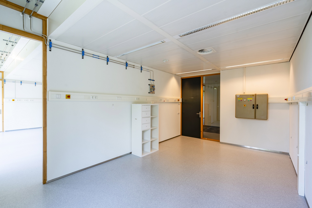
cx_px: 156
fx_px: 139
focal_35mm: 16
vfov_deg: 73.7
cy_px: 104
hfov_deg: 96.7
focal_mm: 16
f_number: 10
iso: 100
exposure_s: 1/5
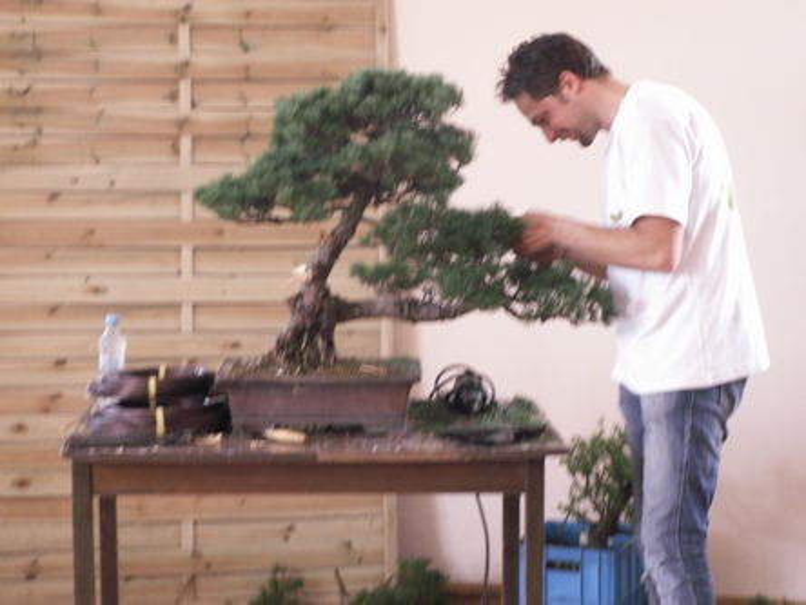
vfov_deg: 14.6
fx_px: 2352
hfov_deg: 19.4
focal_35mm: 101
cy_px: 302
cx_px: 403
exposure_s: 1/13
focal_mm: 16.5
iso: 160
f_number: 3.5
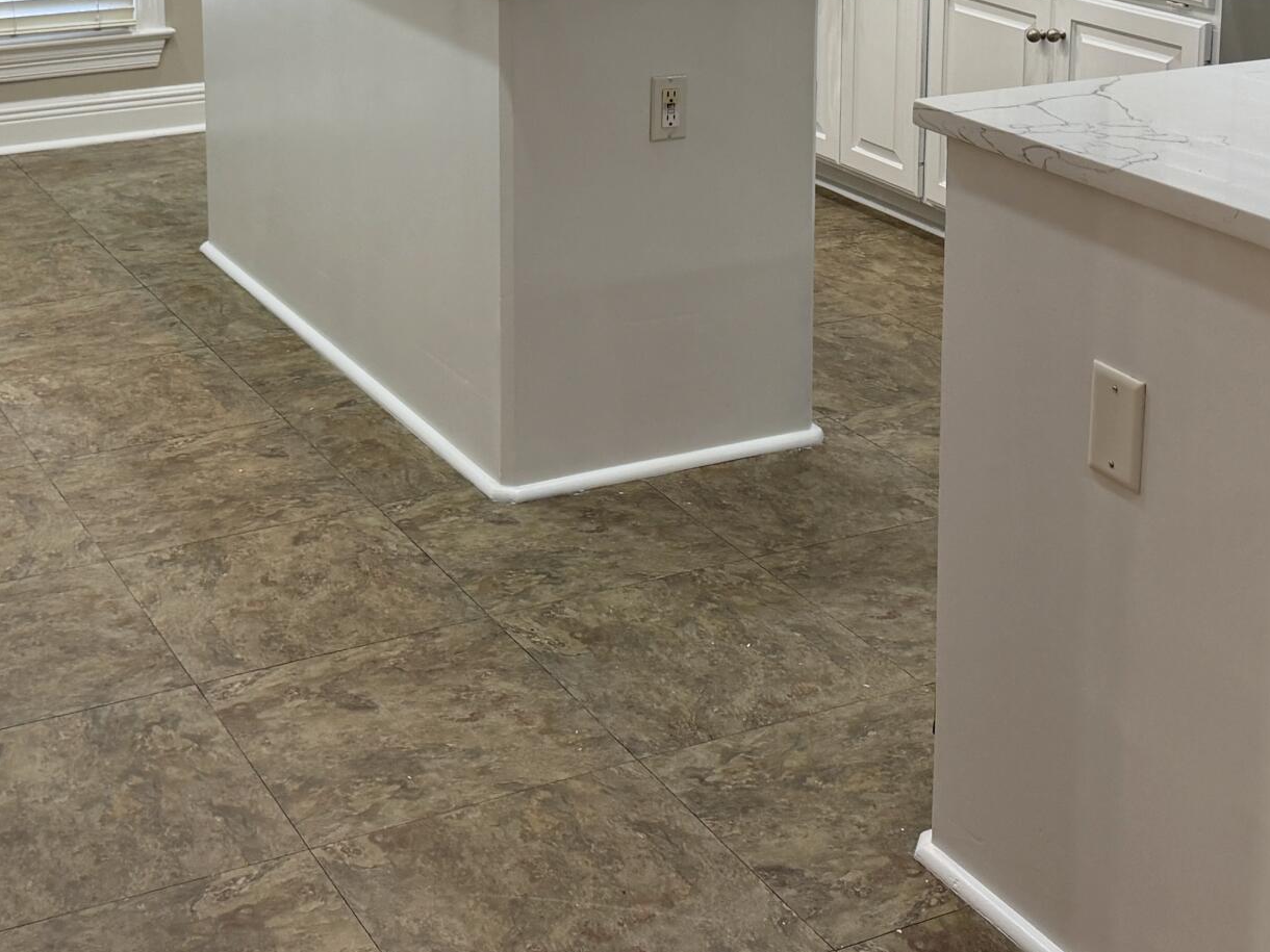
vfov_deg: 23.7
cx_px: 528
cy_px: -9
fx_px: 2165
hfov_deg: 32.6
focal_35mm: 59
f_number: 1.78
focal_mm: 6.76
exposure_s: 1/120
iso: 100
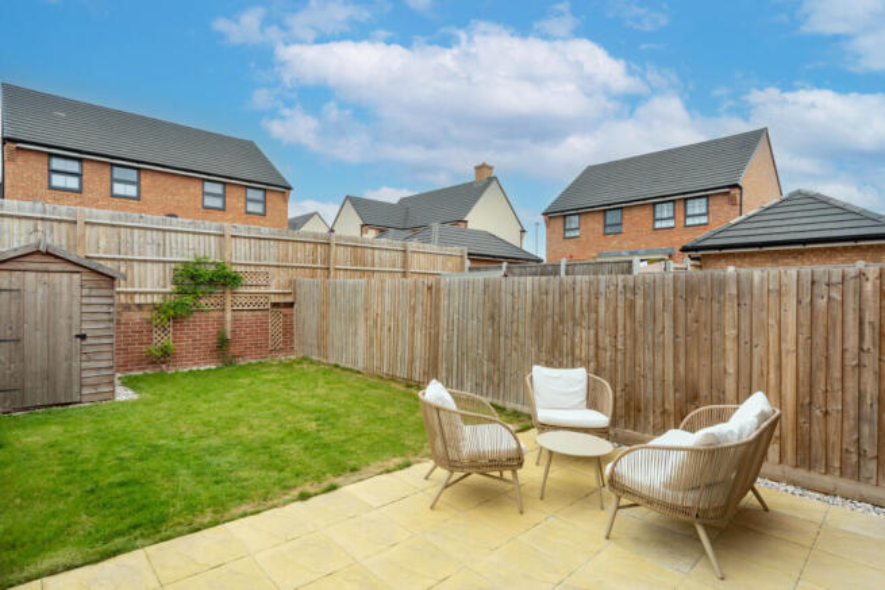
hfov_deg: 90.0
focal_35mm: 18
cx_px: 442
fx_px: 443
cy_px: 295
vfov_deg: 67.4
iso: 320
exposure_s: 1/200
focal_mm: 18
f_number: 8
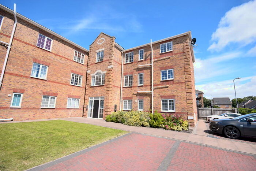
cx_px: 128
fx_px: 117
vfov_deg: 72.1
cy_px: 86
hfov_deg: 95.0
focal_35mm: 16
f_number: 9
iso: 200
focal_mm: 11
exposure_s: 1/320
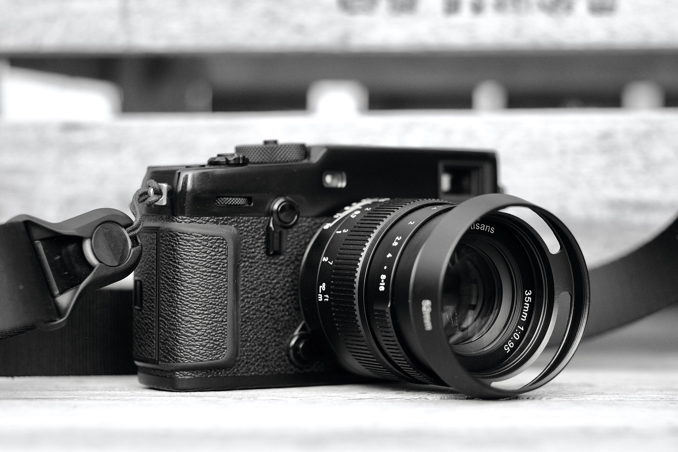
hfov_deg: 24.2
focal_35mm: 84
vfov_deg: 16.3
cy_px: 226
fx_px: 1582
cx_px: 339
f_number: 2.8
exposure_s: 1/42
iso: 200
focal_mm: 56
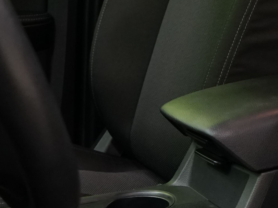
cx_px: 280
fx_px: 1084
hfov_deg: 14.4
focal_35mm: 135
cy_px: 135
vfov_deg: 11.0
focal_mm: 32
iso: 1600
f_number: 5.6
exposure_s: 1/20
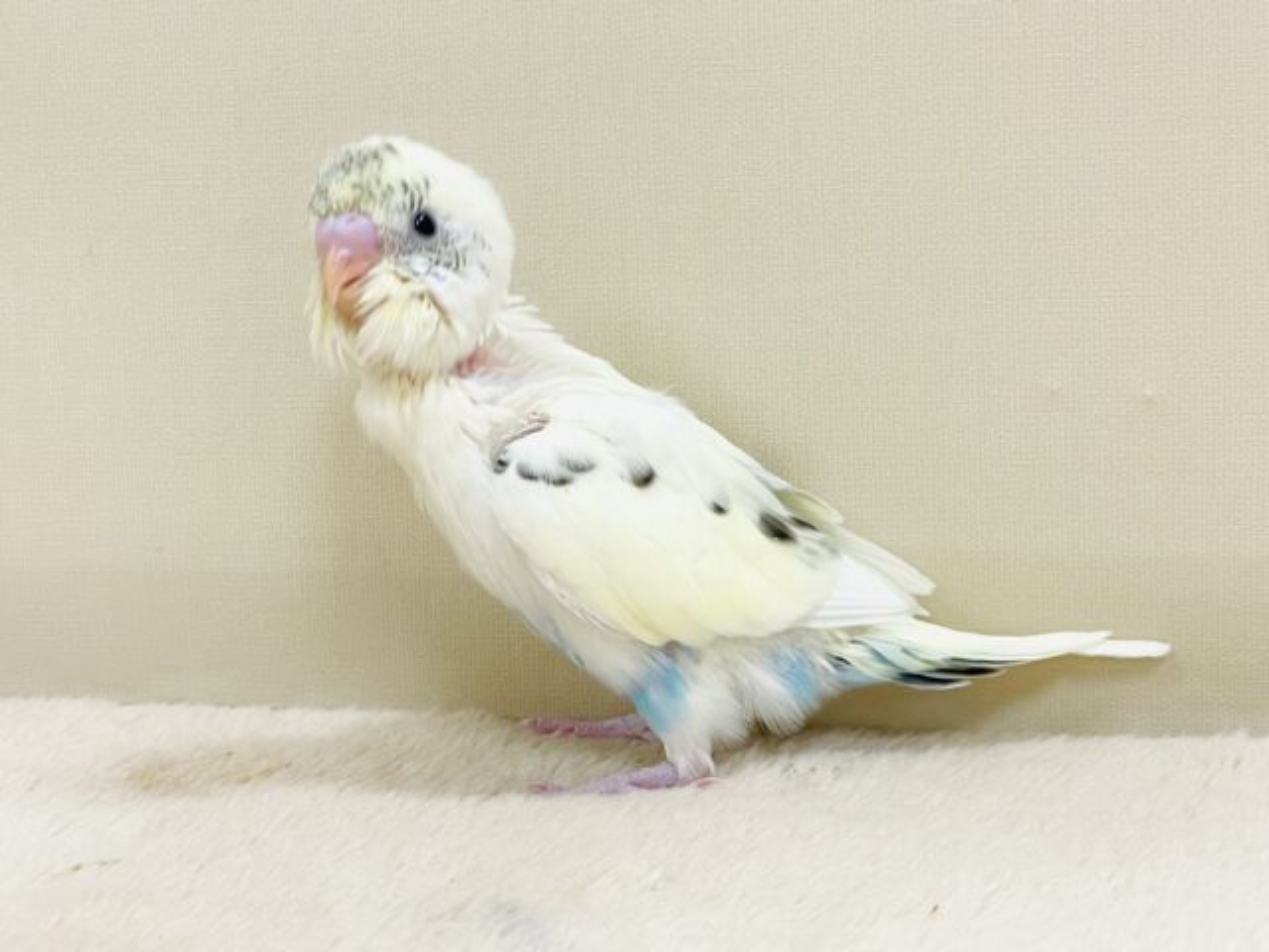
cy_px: 476
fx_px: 1906
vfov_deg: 28.0
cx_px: 634
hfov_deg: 36.8
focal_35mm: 52
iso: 100
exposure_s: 1/99
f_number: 2
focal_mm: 6
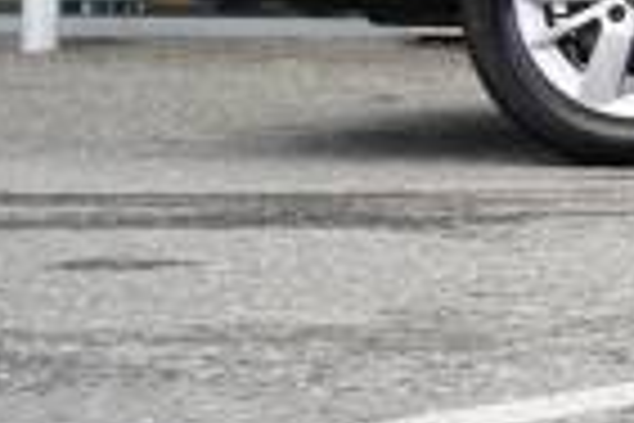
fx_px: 3363
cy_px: -274
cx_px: 1412
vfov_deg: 7.0
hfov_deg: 9.7
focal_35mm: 191
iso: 320
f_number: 4.5
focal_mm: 28
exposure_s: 1/60
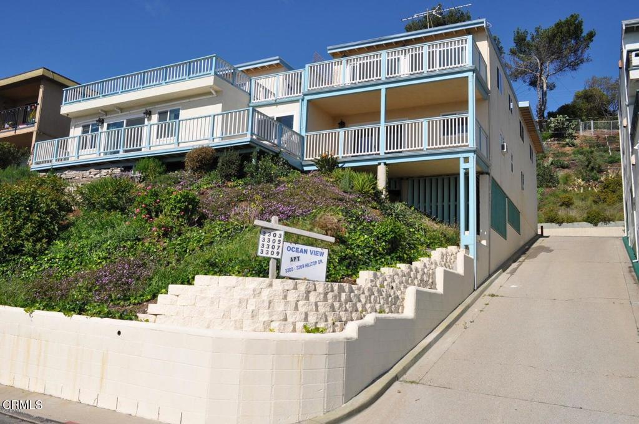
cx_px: 320
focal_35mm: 30
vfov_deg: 43.5
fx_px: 532
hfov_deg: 62.0
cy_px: 212
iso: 200
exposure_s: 1/500
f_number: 11
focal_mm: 20
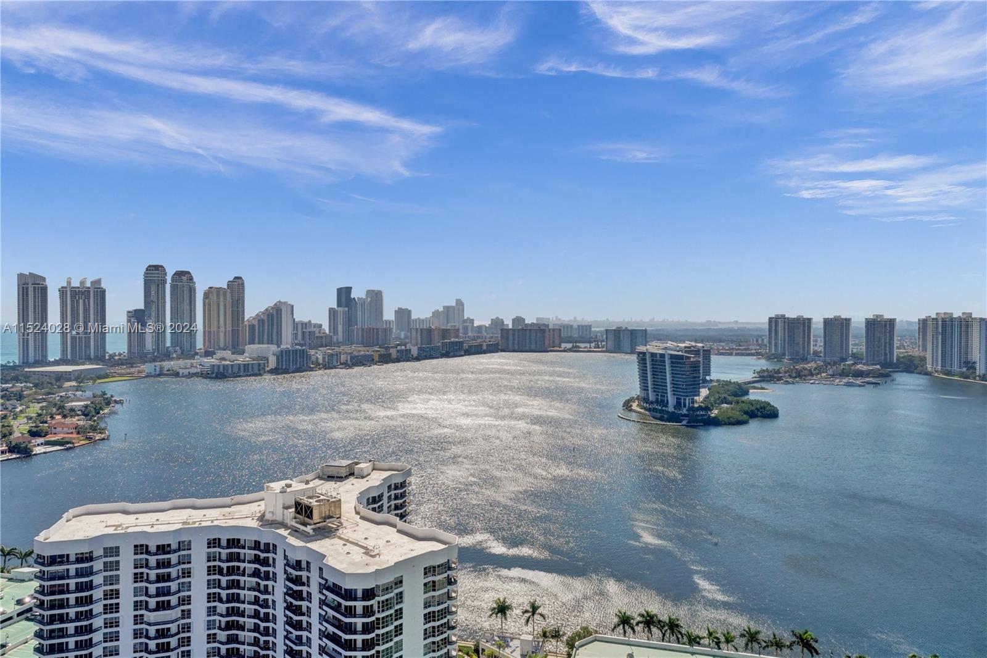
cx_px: 494
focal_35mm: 24
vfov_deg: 53.1
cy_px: 329
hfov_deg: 73.8
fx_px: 658
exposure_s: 1/640
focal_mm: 24
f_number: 22
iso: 1250
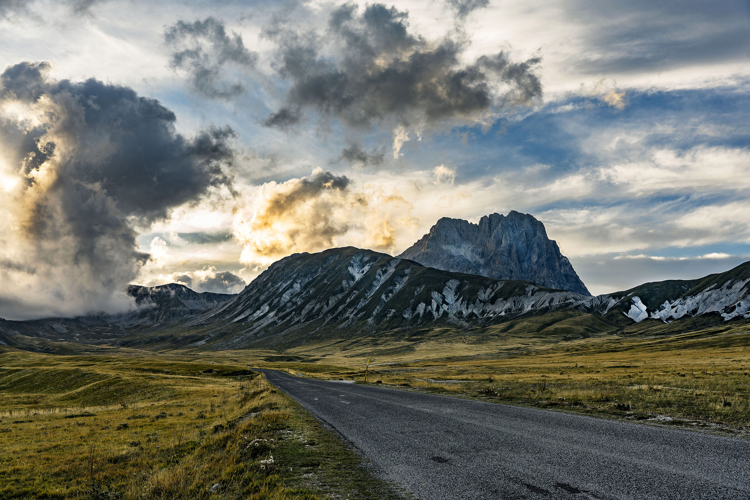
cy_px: 250
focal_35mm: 36
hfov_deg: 53.6
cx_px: 375
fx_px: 742
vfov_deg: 37.3
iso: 100
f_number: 6.3
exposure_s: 1/100
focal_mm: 35.6
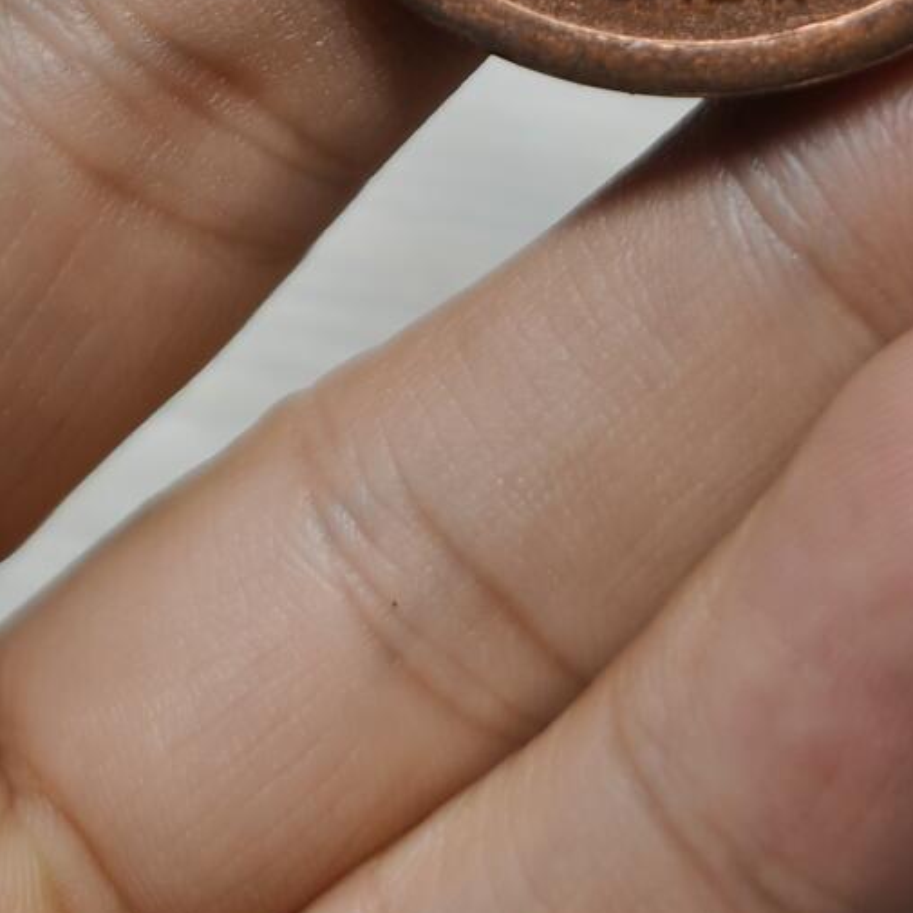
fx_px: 2536
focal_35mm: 85
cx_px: 698
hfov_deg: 20.2
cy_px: -298
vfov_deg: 18.8
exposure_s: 1/100
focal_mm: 7.62
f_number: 1.6
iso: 80
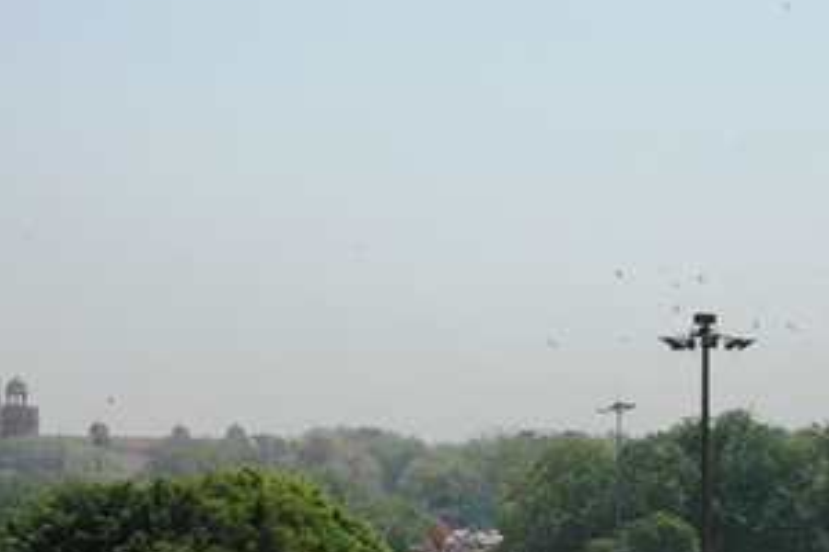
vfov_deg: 12.2
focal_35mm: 112
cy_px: 364
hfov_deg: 18.2
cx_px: 392
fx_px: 2580
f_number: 11
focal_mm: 35
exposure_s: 1/500
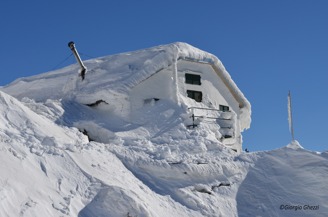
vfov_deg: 16.5
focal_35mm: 82
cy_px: 108
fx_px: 750
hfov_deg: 24.7
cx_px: 164
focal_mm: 55
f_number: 11
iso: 100
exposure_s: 1/500
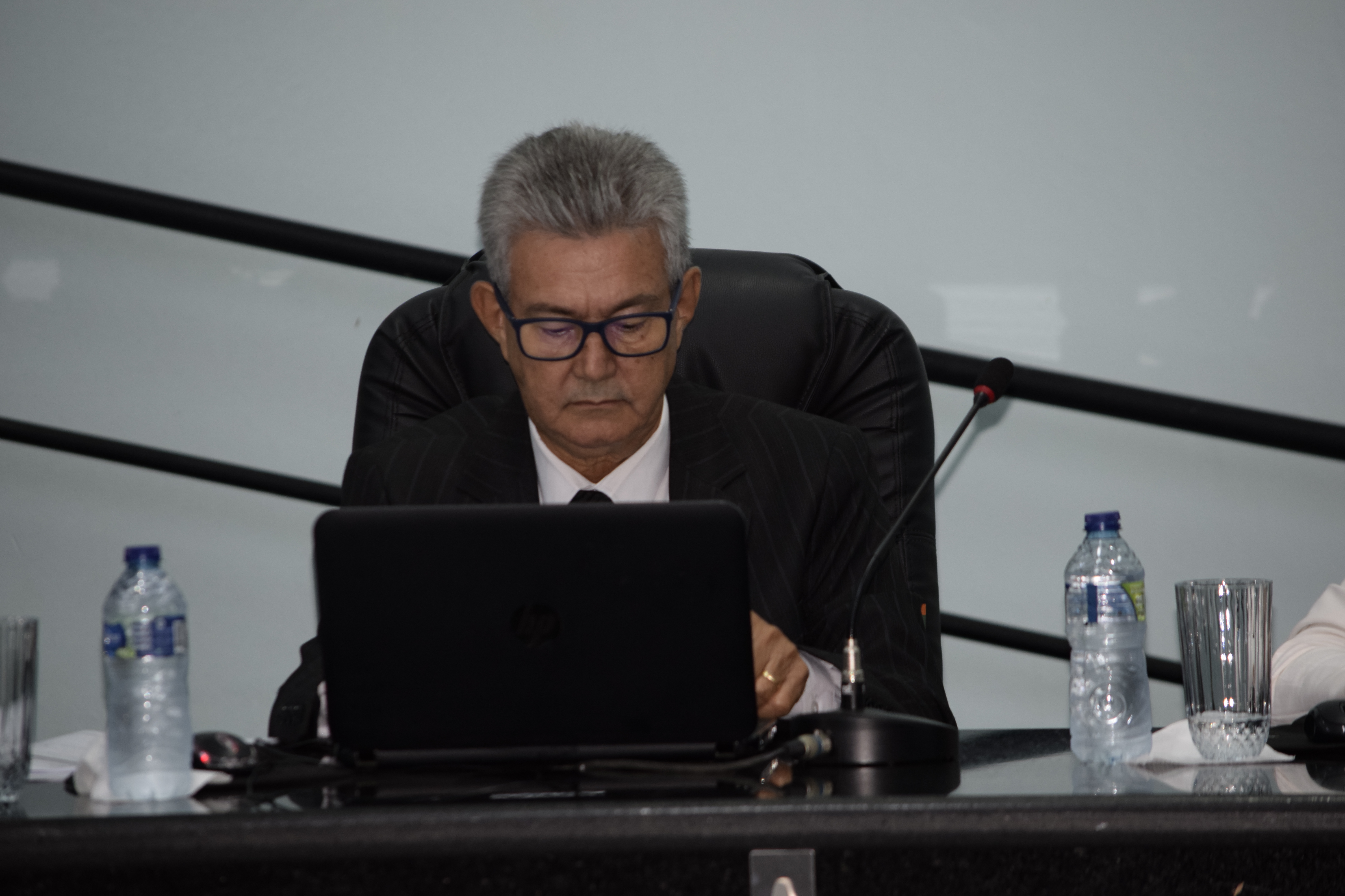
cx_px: 672
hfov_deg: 7.4
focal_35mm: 278
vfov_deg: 5.0
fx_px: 10367
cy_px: 448
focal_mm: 185
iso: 640
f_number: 5
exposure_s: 1/60
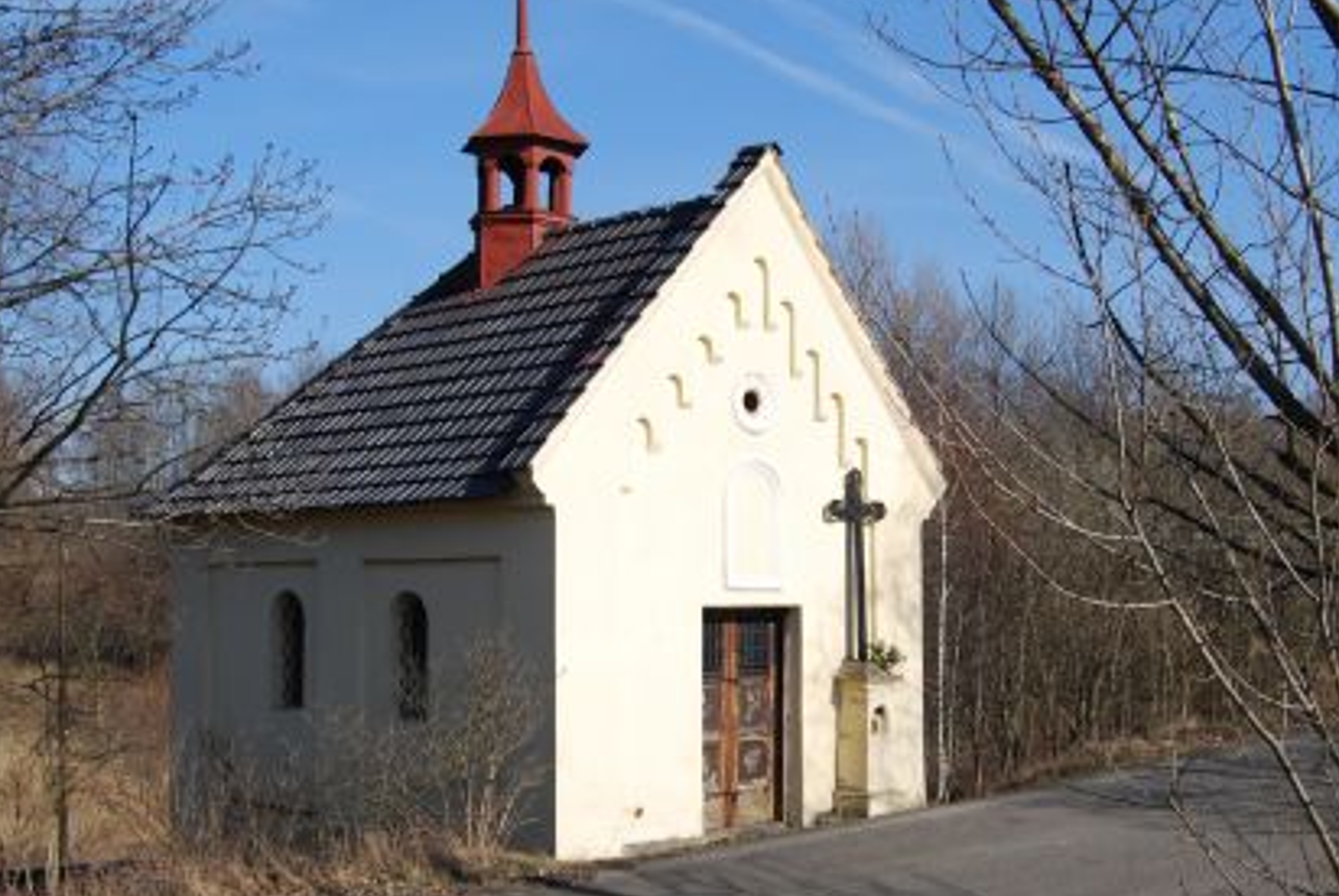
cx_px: 760
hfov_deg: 38.8
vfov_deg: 26.6
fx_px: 1900
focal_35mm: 51
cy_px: 469
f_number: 9
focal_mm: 28
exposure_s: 1/320
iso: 100
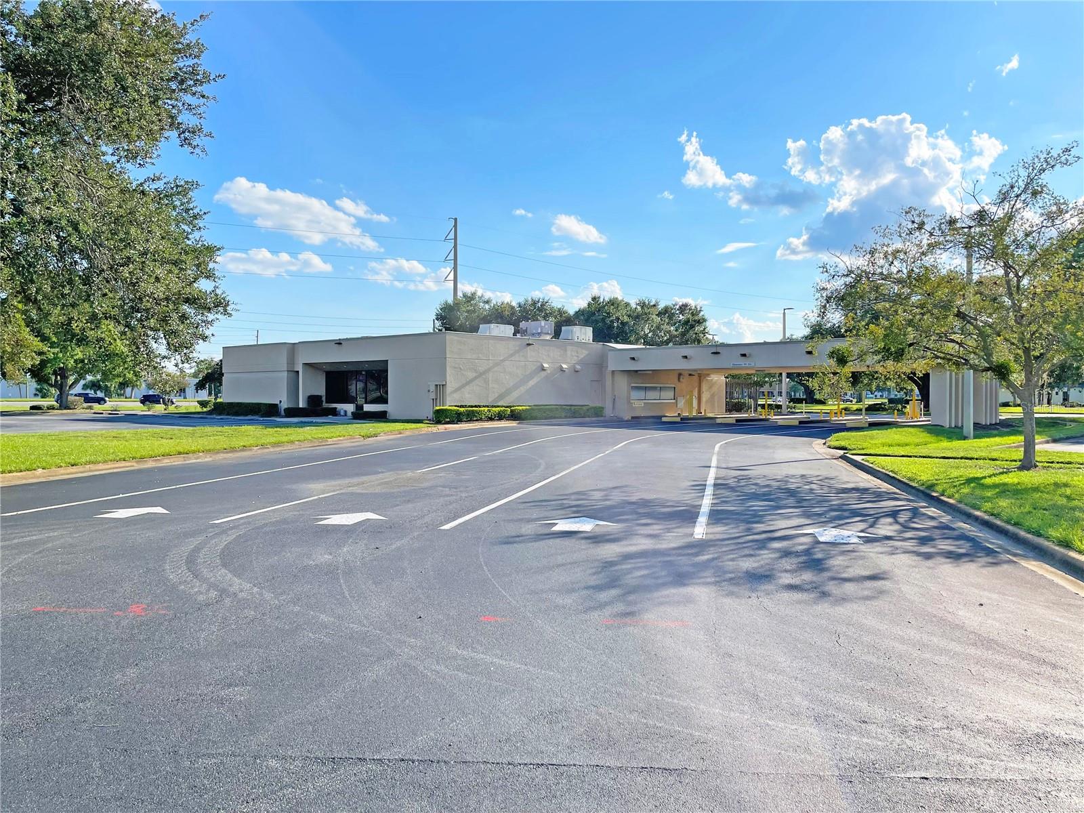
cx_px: 542
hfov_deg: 67.3
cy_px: 406
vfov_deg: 53.1
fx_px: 814
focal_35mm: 26
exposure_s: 1/4831
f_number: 1.6
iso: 32
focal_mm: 4.2
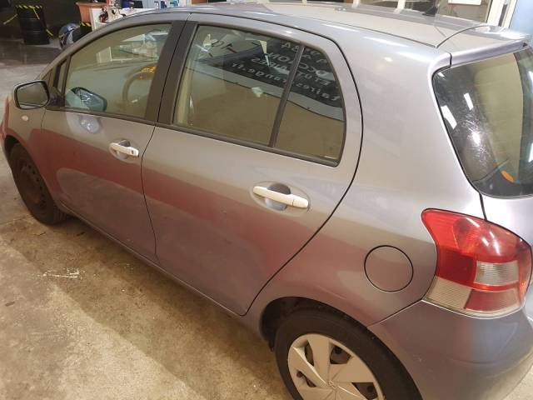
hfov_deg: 67.3
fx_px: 400
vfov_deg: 53.1
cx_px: 266
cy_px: 200
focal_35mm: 26
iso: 200
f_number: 1.7
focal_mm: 4.2
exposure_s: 1/25
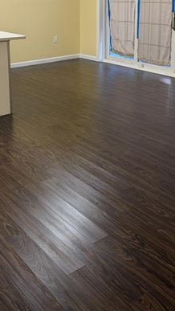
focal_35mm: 45
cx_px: 79
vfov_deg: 43.1
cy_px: 58
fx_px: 371
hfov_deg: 26.5
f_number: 1.78
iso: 160
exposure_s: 1/60
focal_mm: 6.76
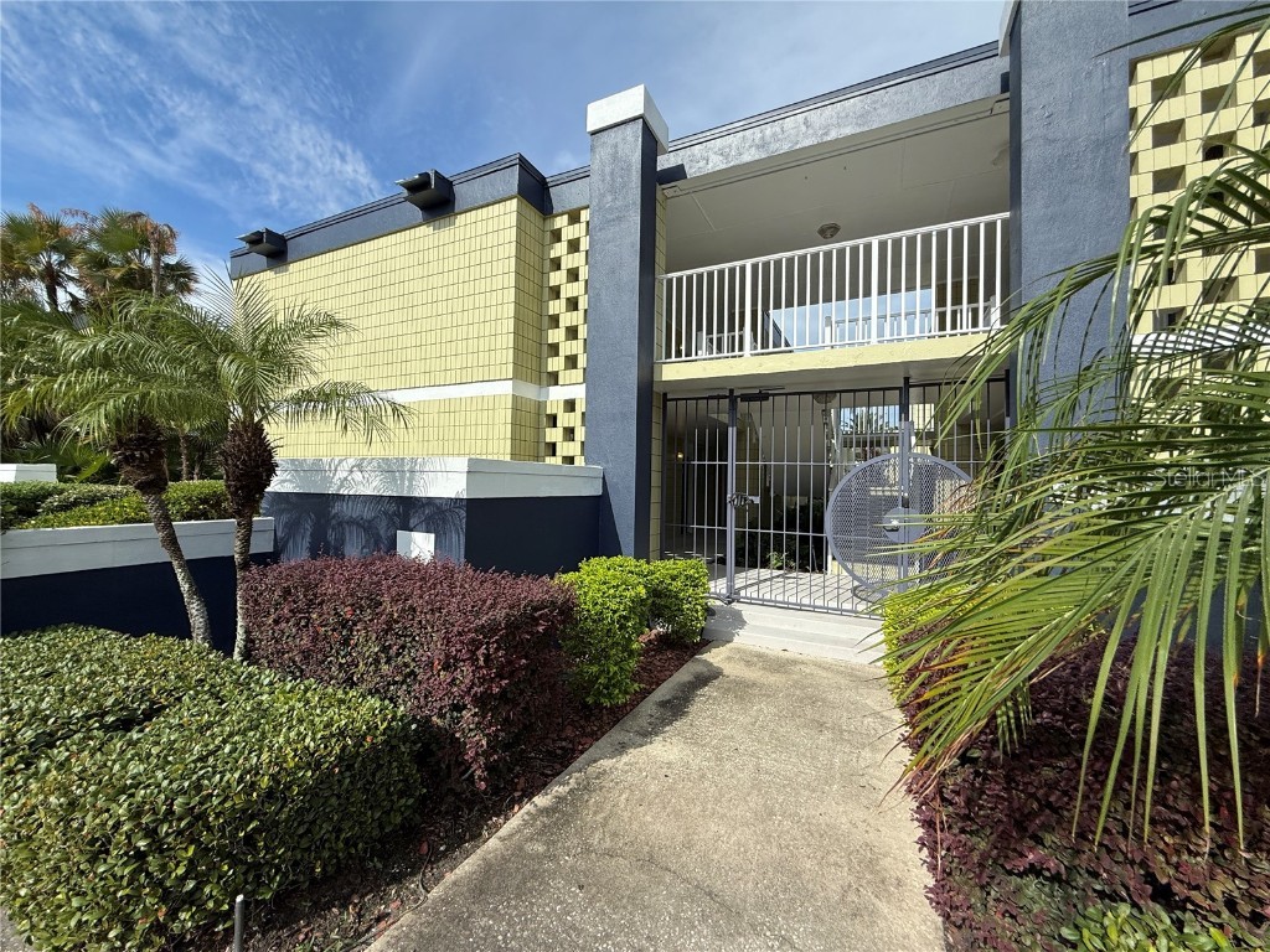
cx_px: 635
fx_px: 514
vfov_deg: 85.7
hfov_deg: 102.1
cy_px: 476
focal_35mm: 14
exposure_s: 1/2410
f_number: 2.2
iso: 50
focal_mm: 2.22
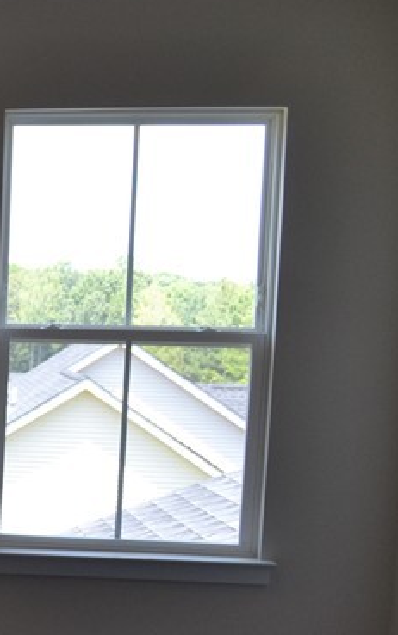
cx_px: -479
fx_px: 1404
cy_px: 515
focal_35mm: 81
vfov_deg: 25.1
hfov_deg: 13.2
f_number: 5.6
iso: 360
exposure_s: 1/125
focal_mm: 18
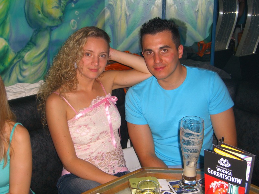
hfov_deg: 41.2
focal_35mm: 46
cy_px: 97
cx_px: 130
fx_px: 344
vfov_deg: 31.5
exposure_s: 1/60
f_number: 3.1
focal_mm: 9.5
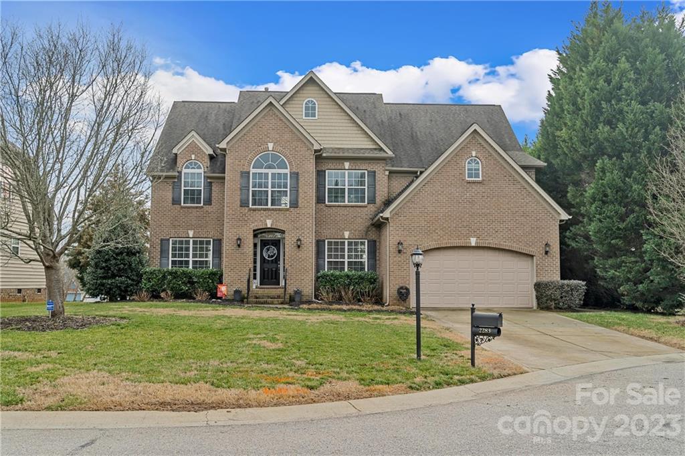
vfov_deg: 37.8
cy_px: 228
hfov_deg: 54.4
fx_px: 666
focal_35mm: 35
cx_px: 342
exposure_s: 1/25
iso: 250
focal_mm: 35
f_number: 8
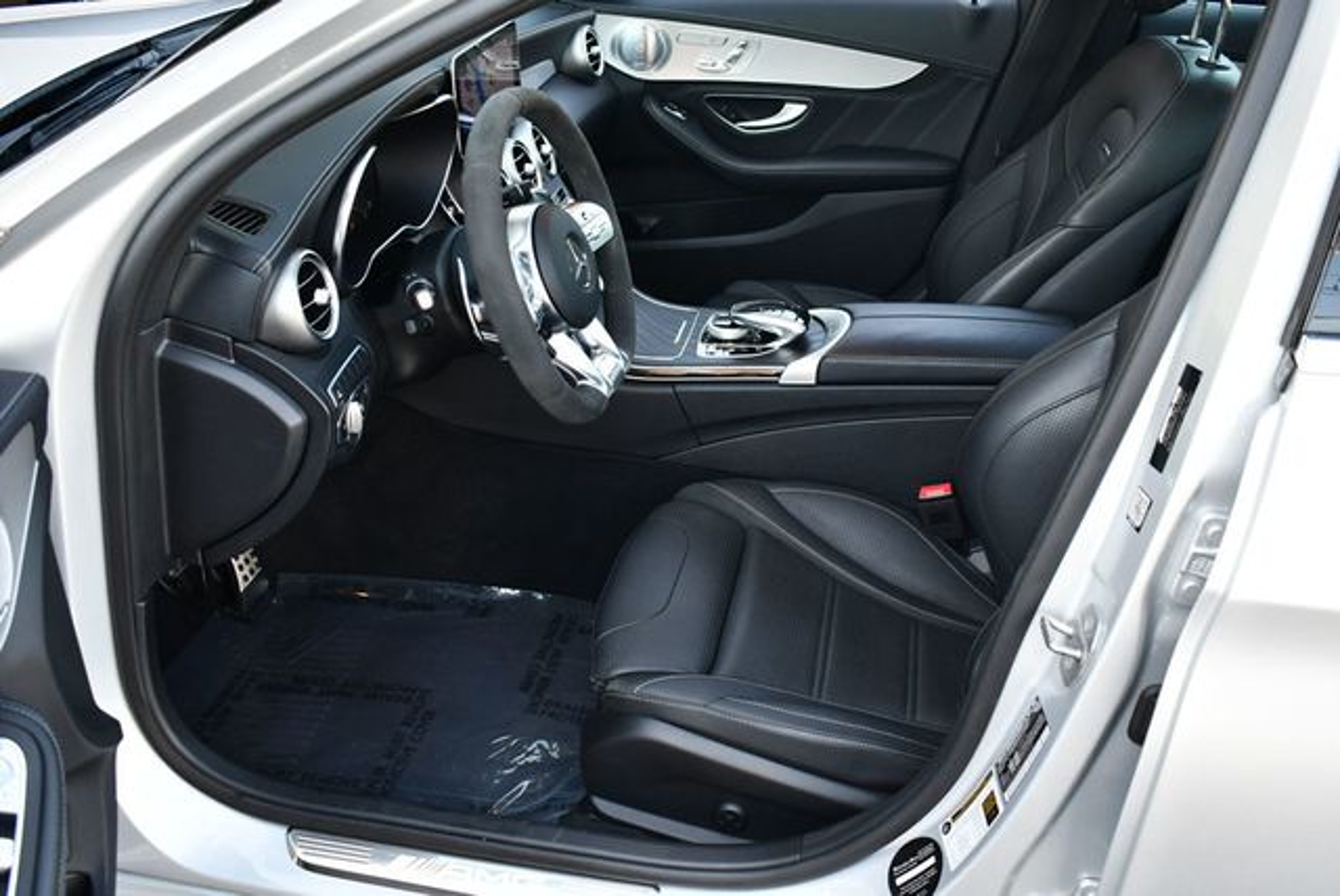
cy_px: 448
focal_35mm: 36
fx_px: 1341
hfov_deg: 53.1
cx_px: 670
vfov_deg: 36.9
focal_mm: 18
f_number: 3.5
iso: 800
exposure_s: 1/250
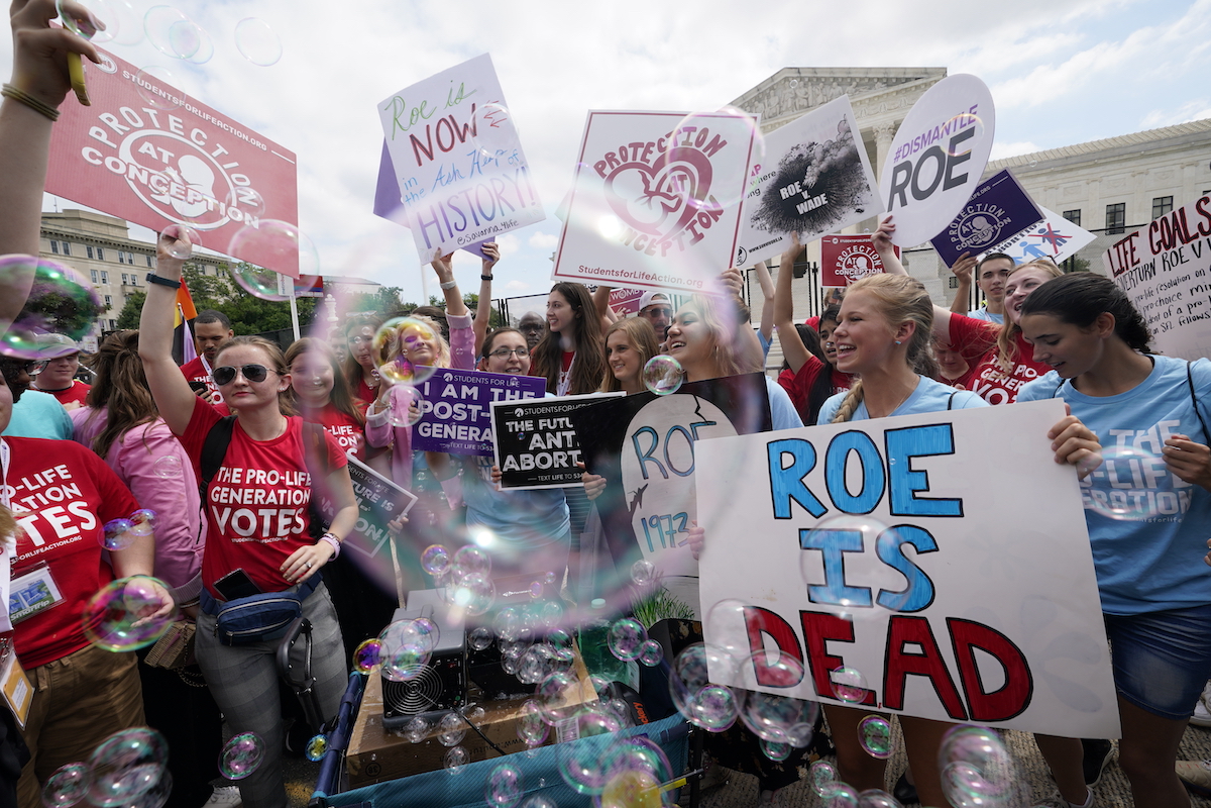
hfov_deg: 96.7
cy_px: 404
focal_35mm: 16
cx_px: 606
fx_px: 538
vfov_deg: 73.7
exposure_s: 1/250
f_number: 10
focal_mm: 16
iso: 200
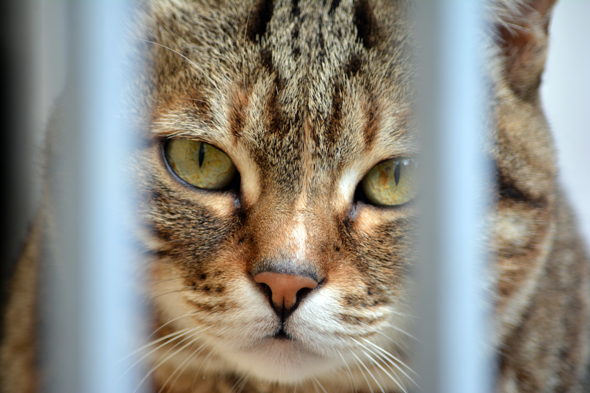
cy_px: 196
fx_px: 7374
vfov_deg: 3.1
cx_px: 295
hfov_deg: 4.6
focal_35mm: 450
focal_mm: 300
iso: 320
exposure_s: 1/200
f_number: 5.6
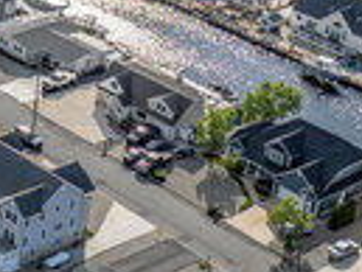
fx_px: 1267
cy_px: -116
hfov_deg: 14.1
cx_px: -328
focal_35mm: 121
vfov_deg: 11.8
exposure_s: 1/6400
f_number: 2.8
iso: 190
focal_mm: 12.29
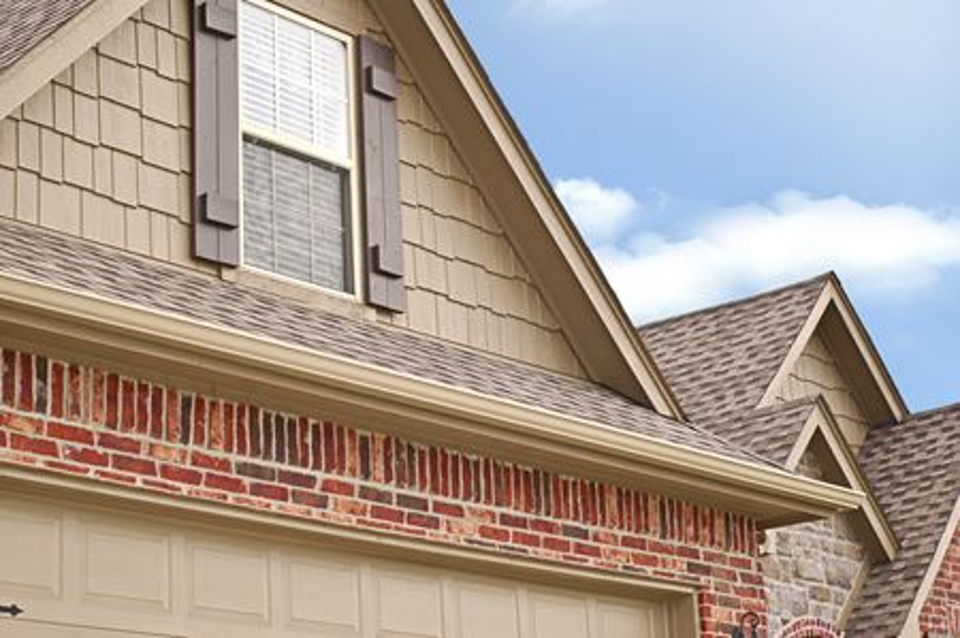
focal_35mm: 75
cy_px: 319
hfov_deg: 27.0
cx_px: 480
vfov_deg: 18.1
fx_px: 1998
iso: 200
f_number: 4
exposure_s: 1/500
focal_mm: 50
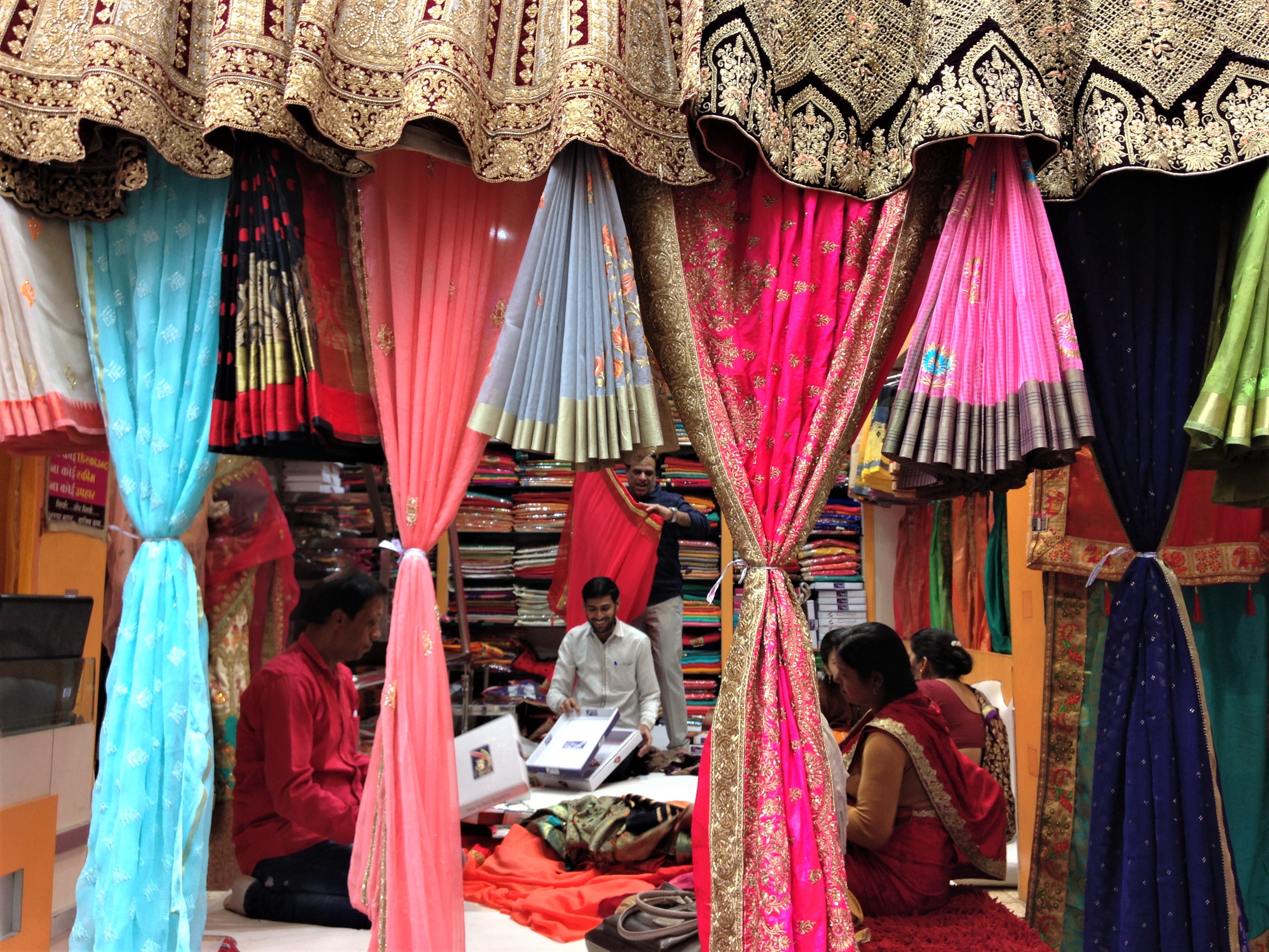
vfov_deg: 42.9
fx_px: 1210
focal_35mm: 33
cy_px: 476
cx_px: 634
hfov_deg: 55.4
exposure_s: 1/60
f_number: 2.4
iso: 50
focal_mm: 4.12
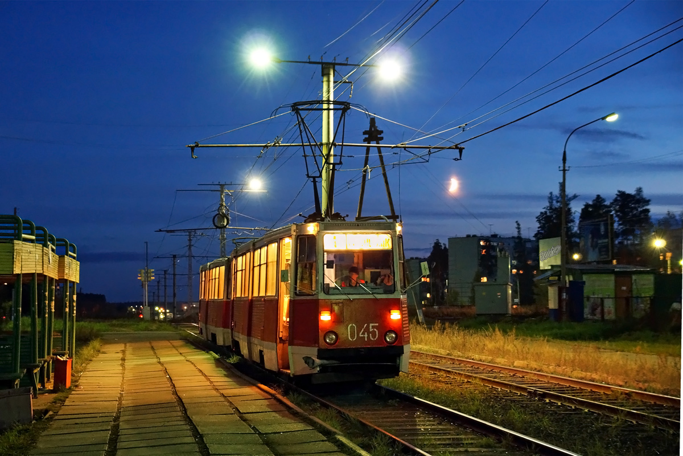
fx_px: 1138
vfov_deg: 22.6
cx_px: 342
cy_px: 228
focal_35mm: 60
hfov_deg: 33.4
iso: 800
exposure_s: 1/5
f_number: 4.5
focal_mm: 40
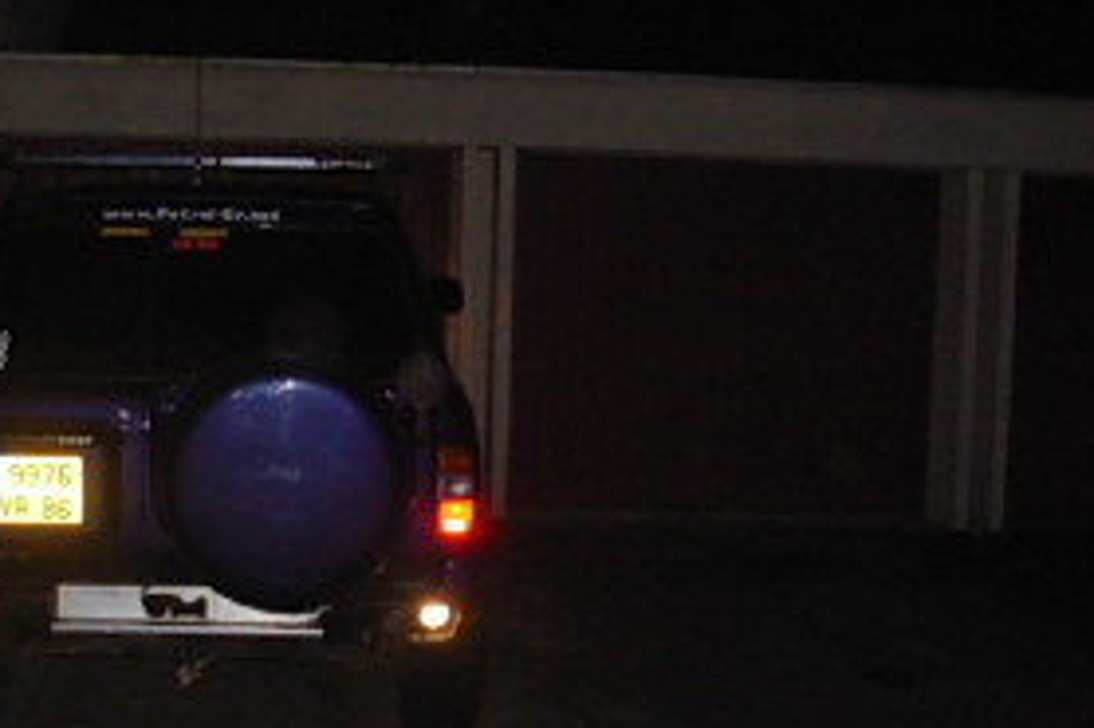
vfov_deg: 21.0
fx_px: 1944
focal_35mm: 64
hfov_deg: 30.7
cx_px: 236
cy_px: 582
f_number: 2.9
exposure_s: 1/71.8
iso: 112
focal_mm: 6.3
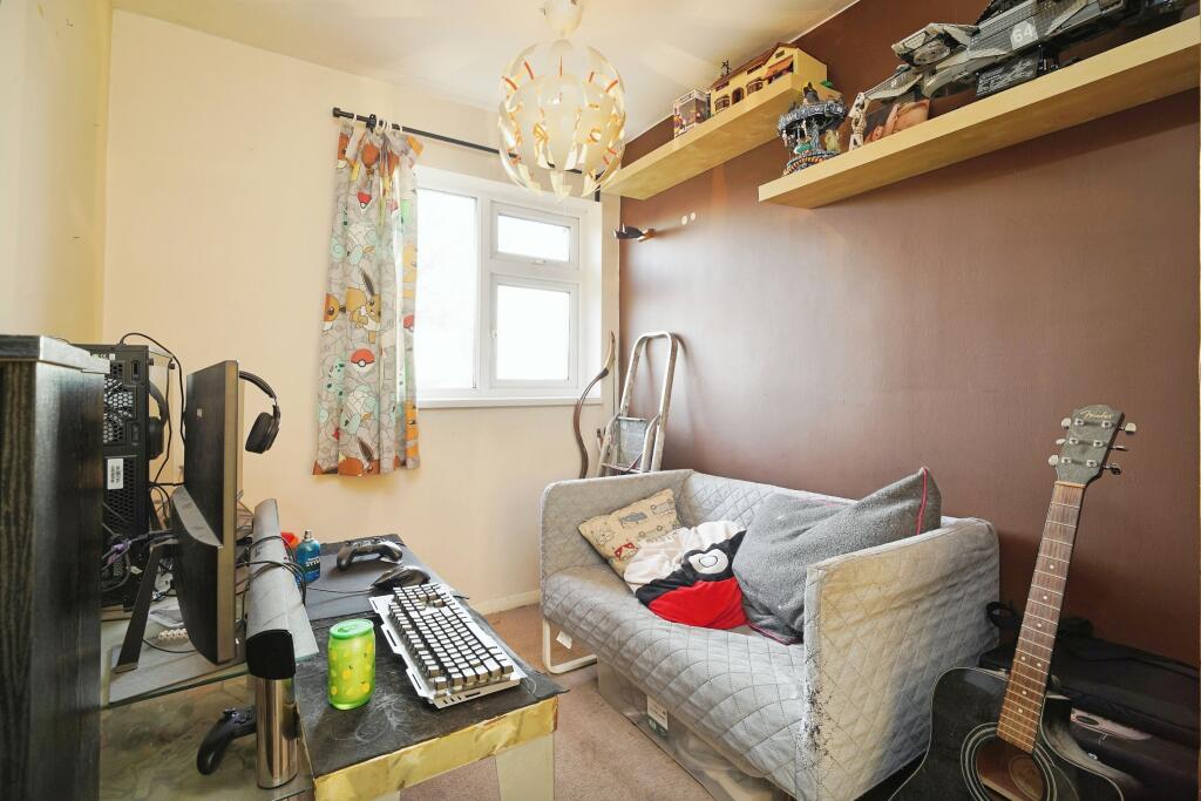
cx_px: 600
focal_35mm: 16
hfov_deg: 96.7
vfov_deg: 73.8
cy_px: 400
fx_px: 534
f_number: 8
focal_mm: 16
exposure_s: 1/1.6
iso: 125
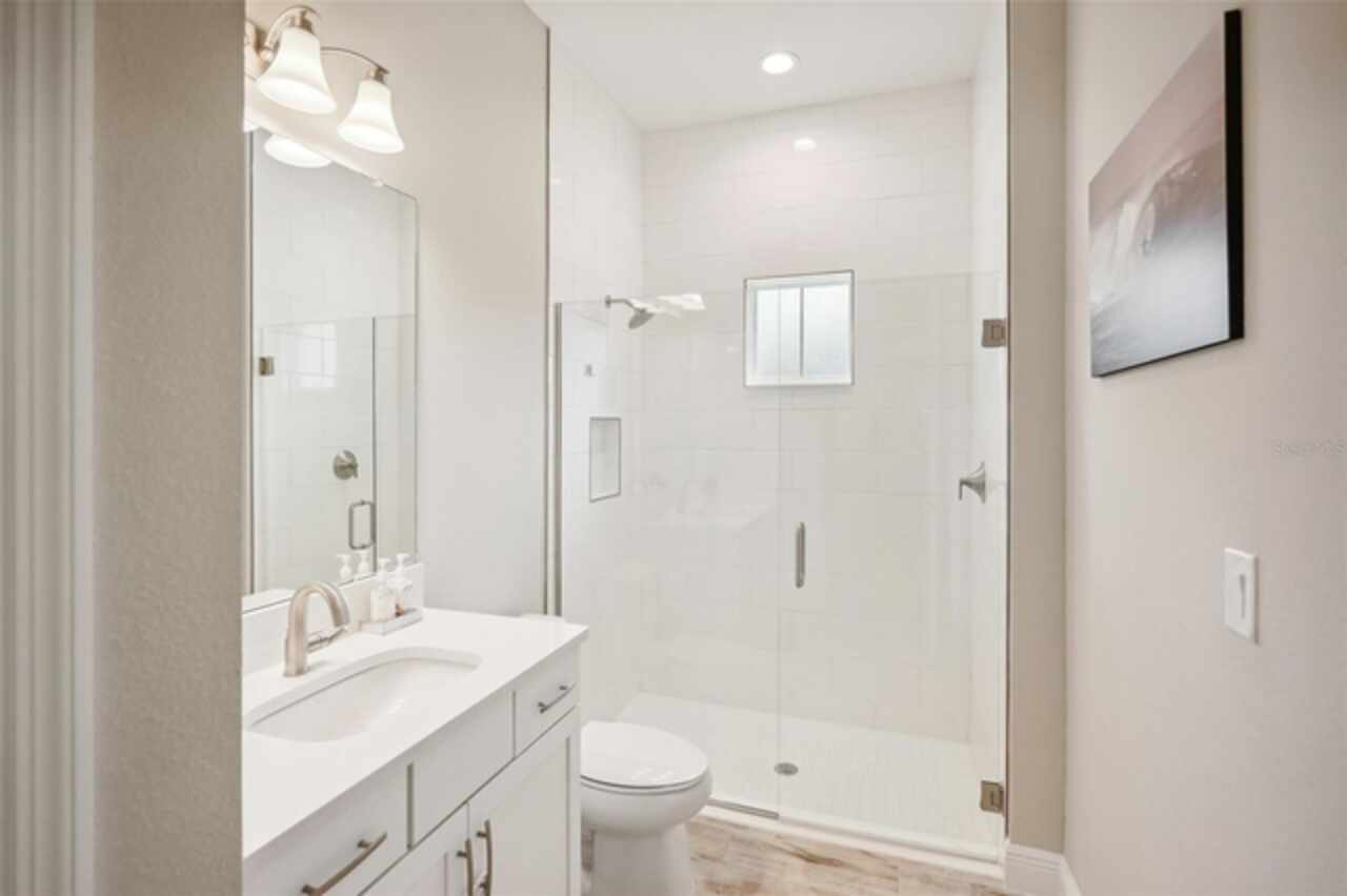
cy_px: 448
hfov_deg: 96.8
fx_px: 598
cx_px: 674
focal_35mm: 16
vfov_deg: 73.7
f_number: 4
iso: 400
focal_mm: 16
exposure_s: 1/200
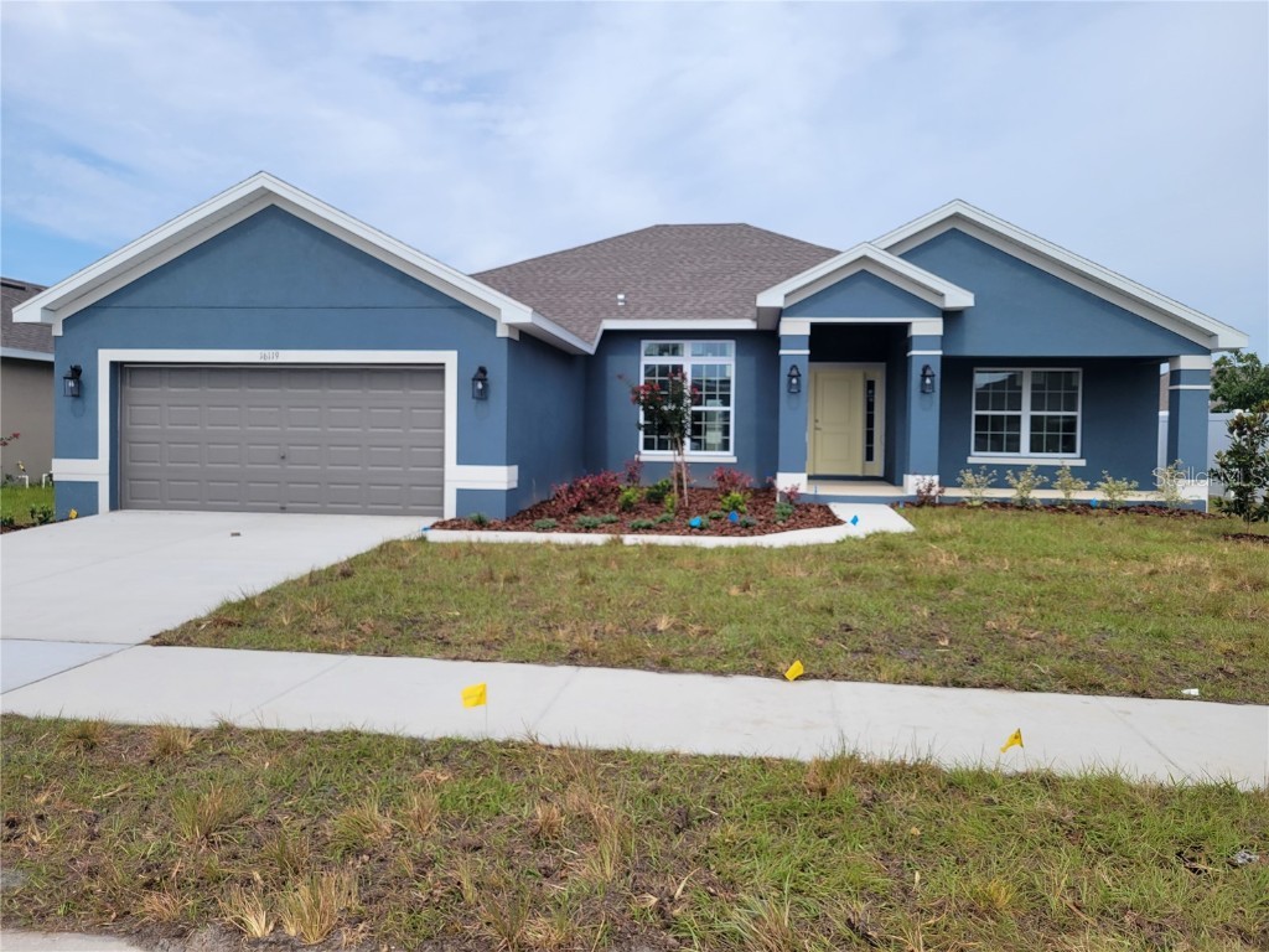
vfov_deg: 53.1
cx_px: 634
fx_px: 953
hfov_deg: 67.3
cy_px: 476
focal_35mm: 26
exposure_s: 1/2579
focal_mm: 5.4
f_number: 1.8
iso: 40
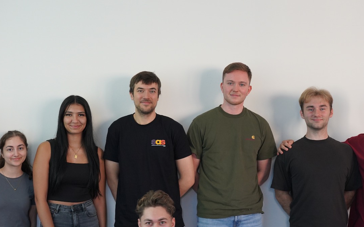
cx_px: 161
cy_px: 133
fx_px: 545
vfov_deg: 23.5
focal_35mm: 55
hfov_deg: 36.9
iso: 1600
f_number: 4
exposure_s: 1/160
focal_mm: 36
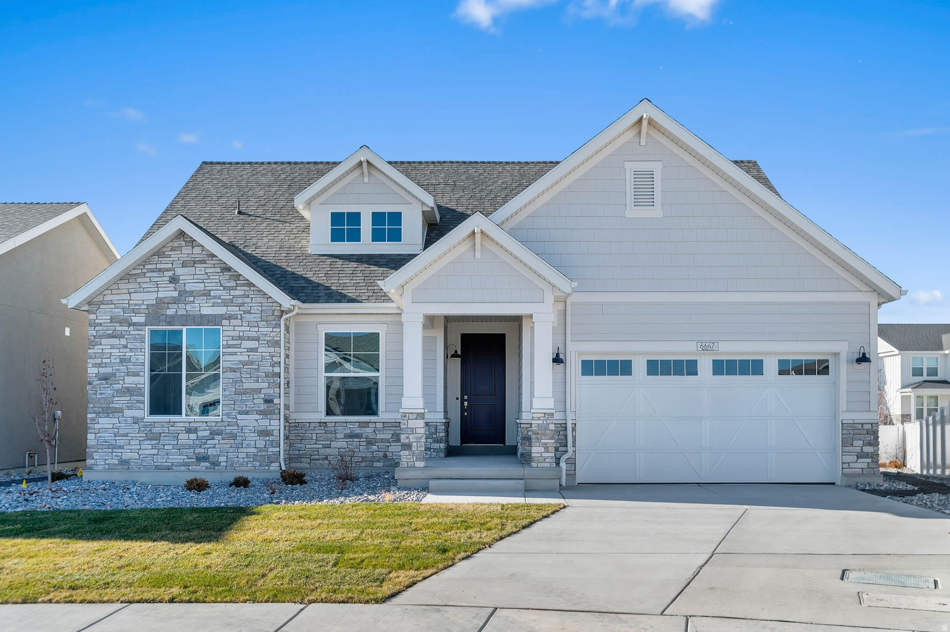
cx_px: 475
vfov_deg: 43.6
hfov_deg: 62.0
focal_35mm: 30
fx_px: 791
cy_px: 316
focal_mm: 30
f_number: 8
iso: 320
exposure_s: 1/80
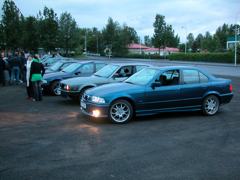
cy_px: 90
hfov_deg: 45.8
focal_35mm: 41
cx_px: 120
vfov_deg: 35.1
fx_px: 284
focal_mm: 10.5
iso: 100
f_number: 3.2
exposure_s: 1/8.8
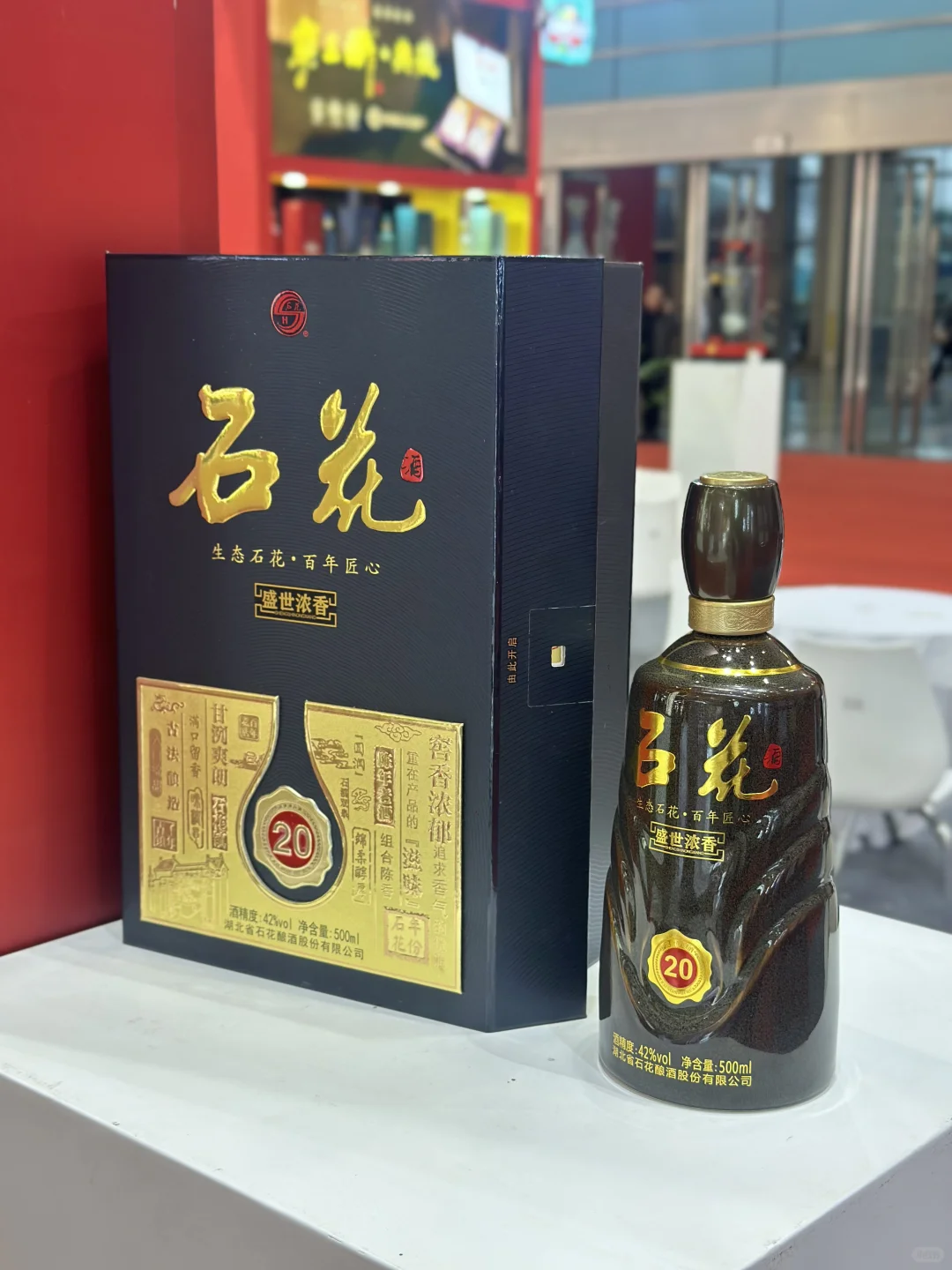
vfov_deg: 39.7
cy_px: 635
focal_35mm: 48
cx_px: 476
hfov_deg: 30.3
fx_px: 1760
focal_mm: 6.86
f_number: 1.78
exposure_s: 1/100
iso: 100
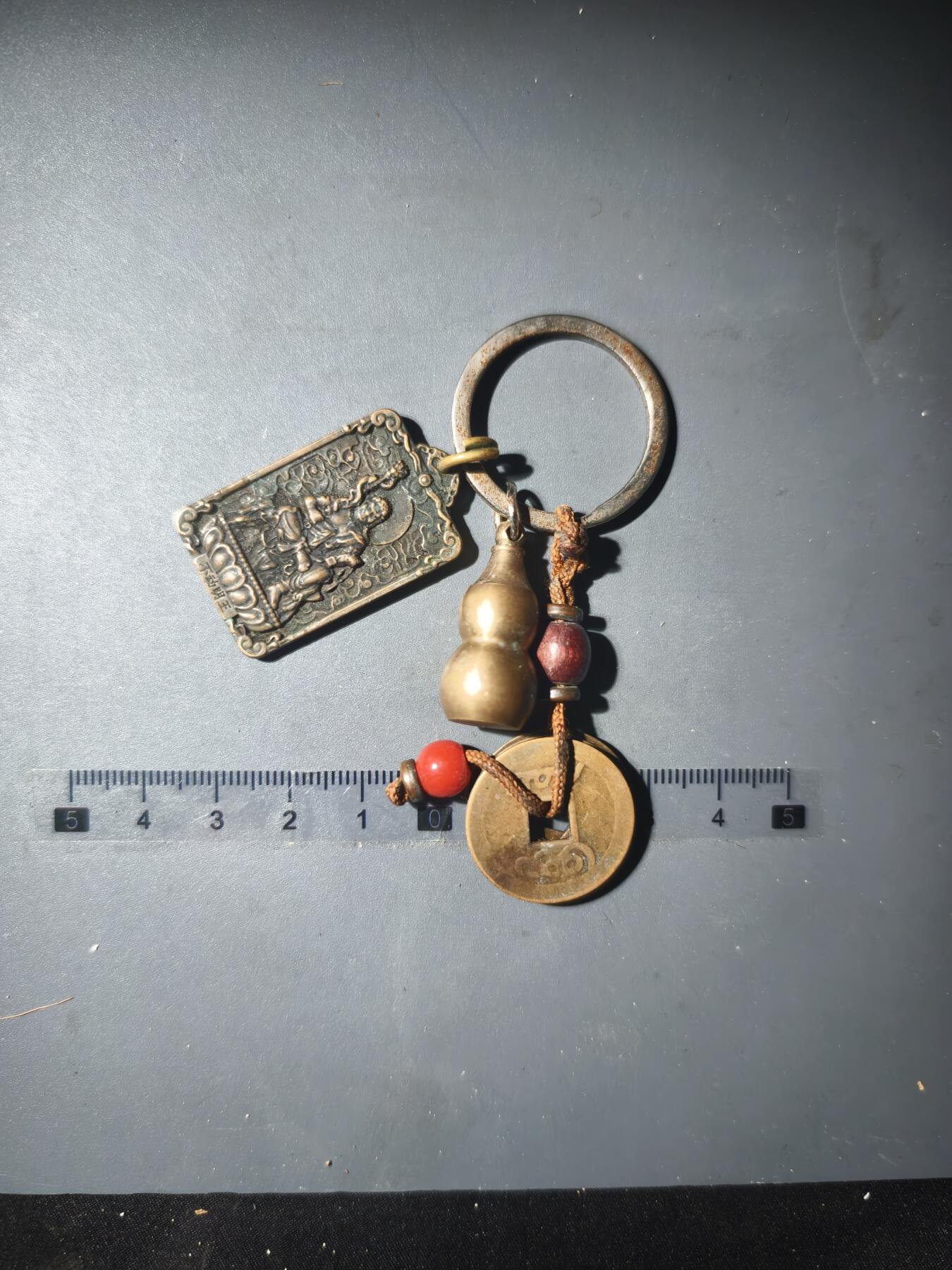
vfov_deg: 73.9
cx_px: 476
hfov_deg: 58.9
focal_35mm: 23
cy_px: 635
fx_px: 843
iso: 1765
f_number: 1.57
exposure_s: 1/1353
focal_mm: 5.6
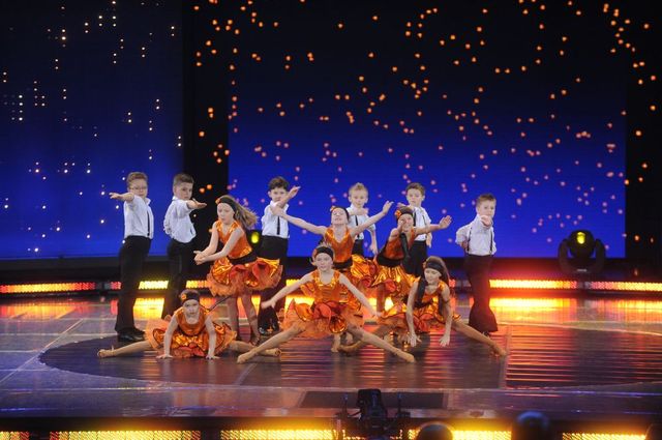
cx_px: 331
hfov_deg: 10.3
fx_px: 3673
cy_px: 220
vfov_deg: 6.8
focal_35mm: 200
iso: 2500
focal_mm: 200
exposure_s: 1/250
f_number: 4
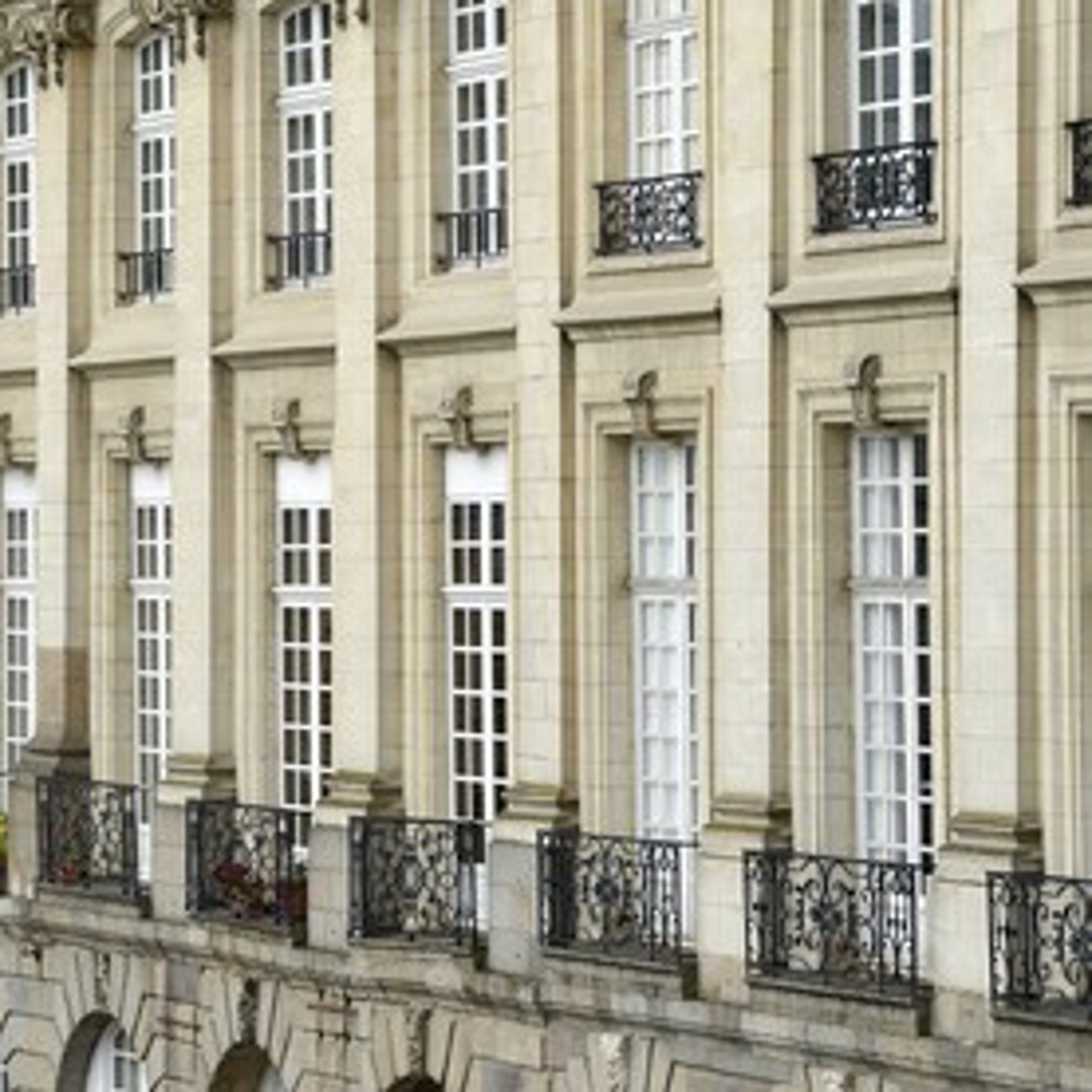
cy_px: 544
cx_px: 272
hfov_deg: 11.1
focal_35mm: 157
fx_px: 5603
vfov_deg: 11.1
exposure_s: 1/200
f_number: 11
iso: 200
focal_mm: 122
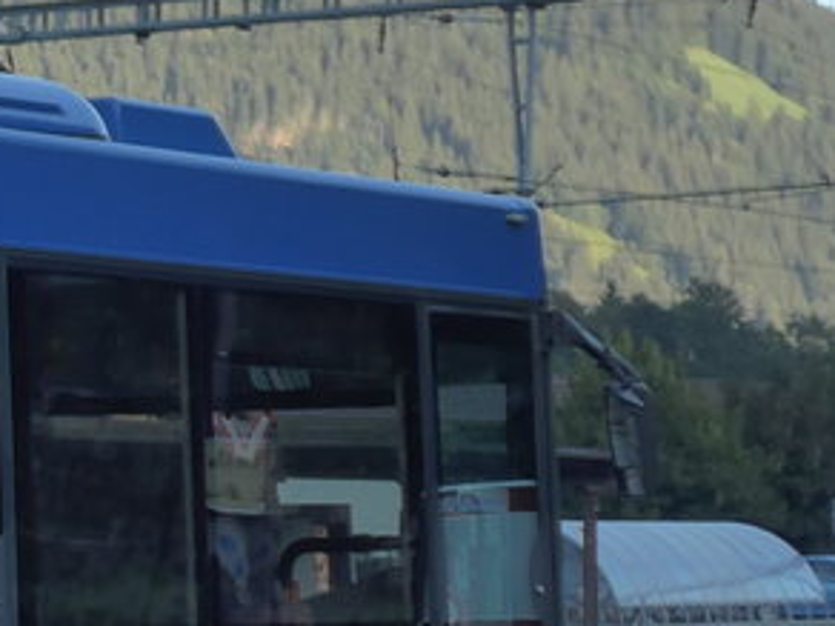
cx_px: -844
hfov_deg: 10.1
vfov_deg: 8.2
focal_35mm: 181
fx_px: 4366
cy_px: 220
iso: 160
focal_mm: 9
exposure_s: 1/500
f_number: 2.8
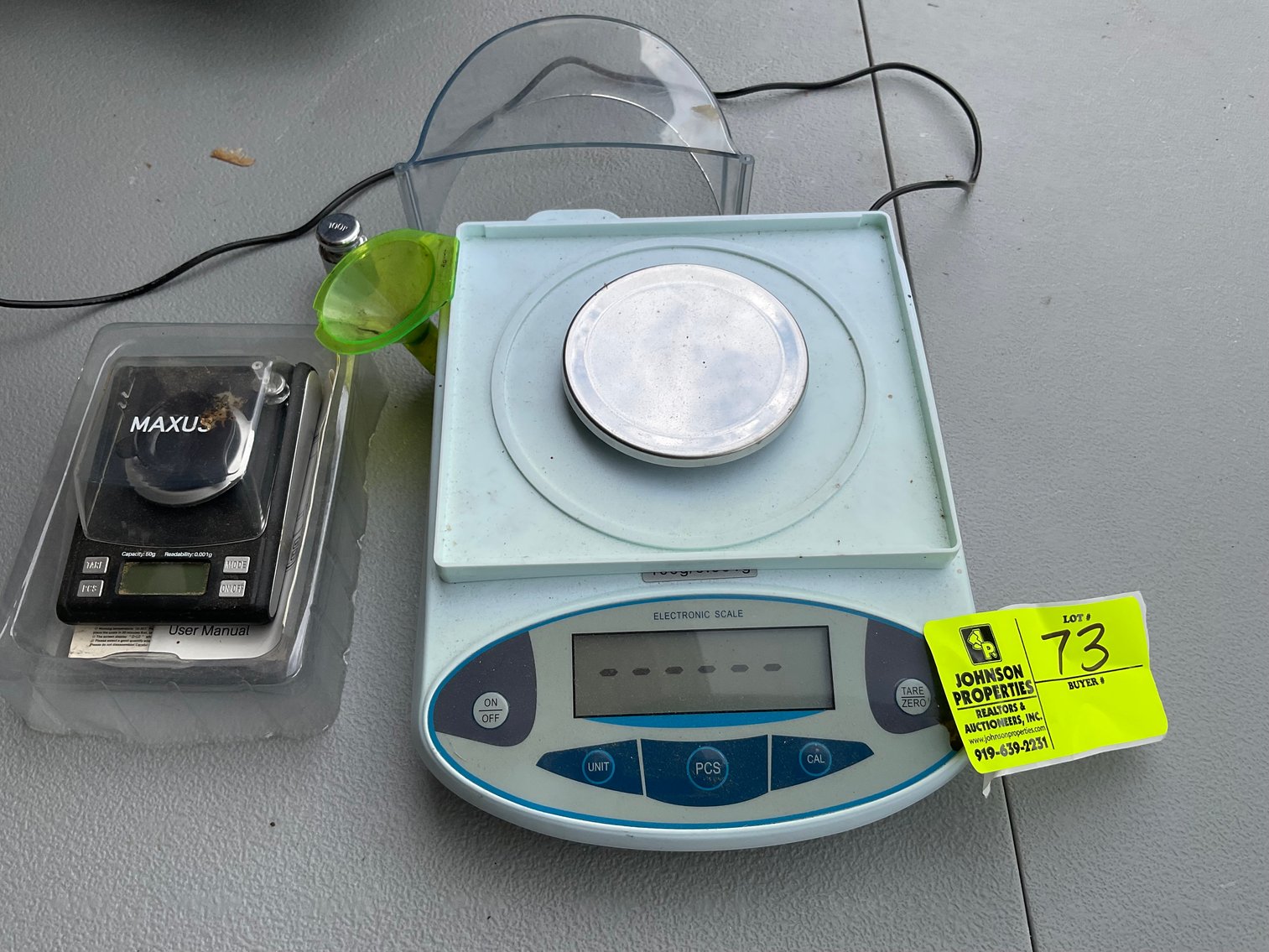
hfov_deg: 61.7
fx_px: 1063
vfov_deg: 48.2
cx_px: 634
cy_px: 476
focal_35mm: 29
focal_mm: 3
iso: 16
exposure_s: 1/1168
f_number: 1.8
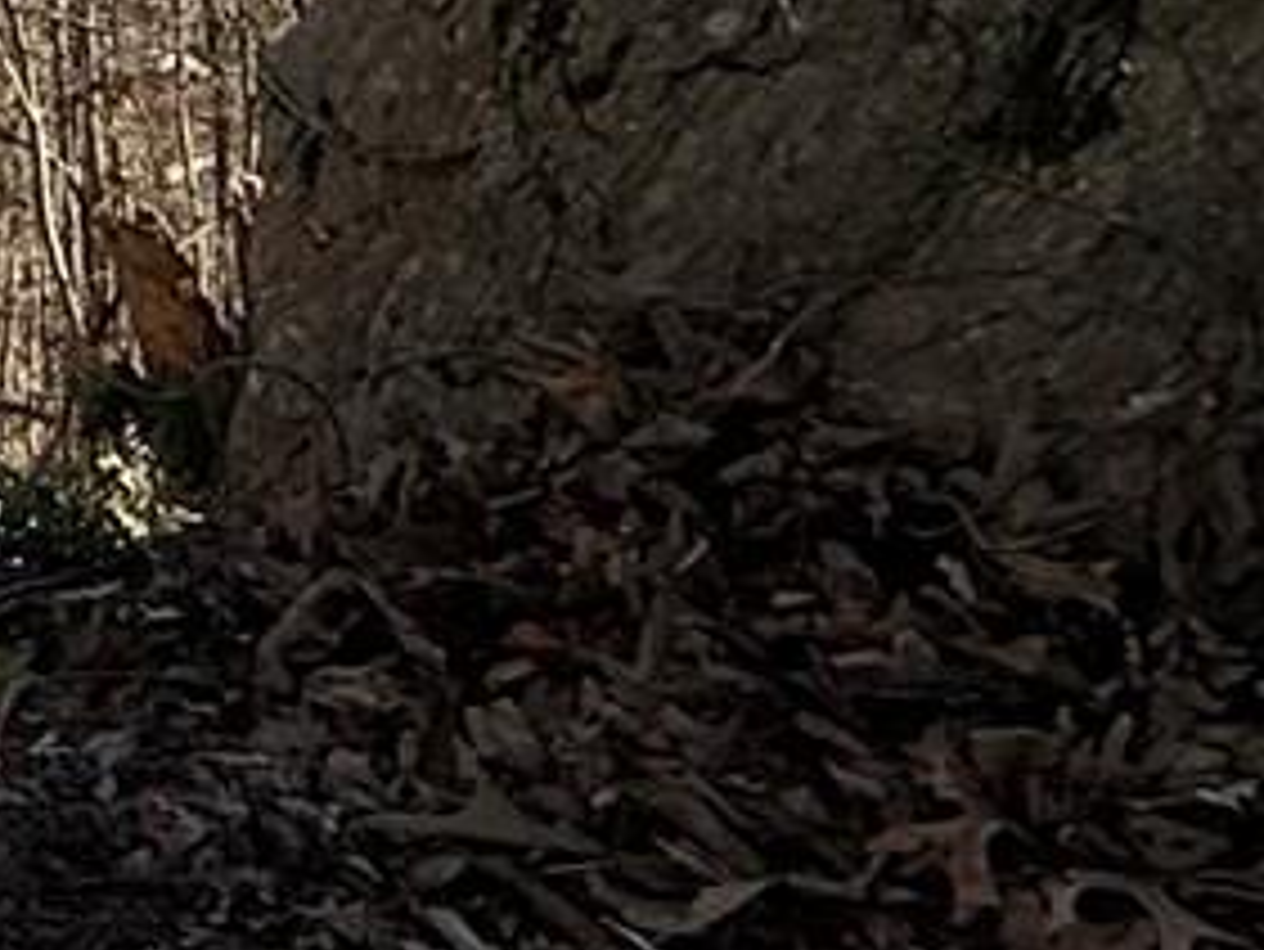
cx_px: -1107
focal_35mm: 102
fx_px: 3726
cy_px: -374
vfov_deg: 13.8
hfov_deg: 15.9
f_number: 2.2
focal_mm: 2.22
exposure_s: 1/518
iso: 50
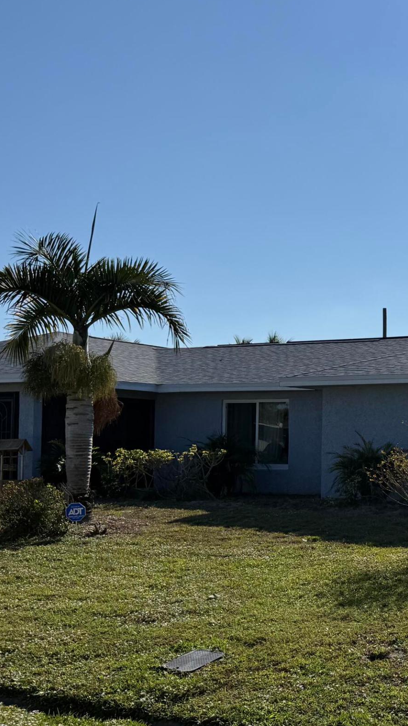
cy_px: 412
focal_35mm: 48
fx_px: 924
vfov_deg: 42.8
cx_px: 487
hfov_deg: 22.9
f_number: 1.78
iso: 80
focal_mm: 6.76
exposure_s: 1/14286
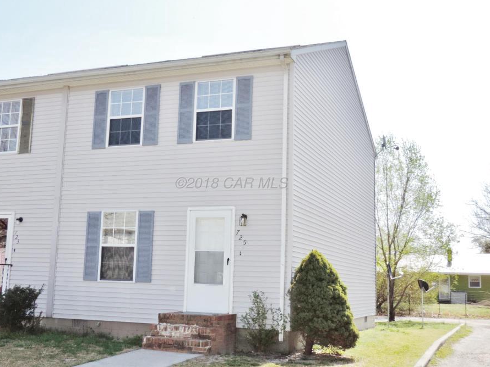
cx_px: 231
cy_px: 182
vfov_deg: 31.5
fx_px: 651
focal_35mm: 46
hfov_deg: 41.2
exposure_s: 1/1600
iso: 200
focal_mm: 7.1
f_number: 3.3
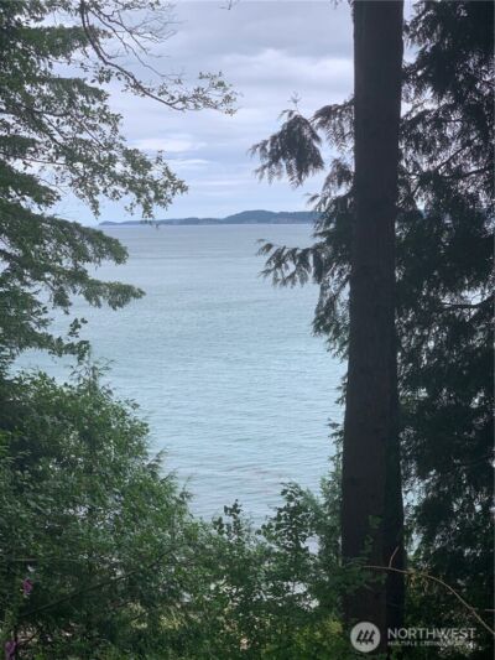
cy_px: 330
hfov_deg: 28.0
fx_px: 991
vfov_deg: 36.8
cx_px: 248
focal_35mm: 52
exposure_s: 1/631
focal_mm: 6
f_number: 2.4
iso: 16
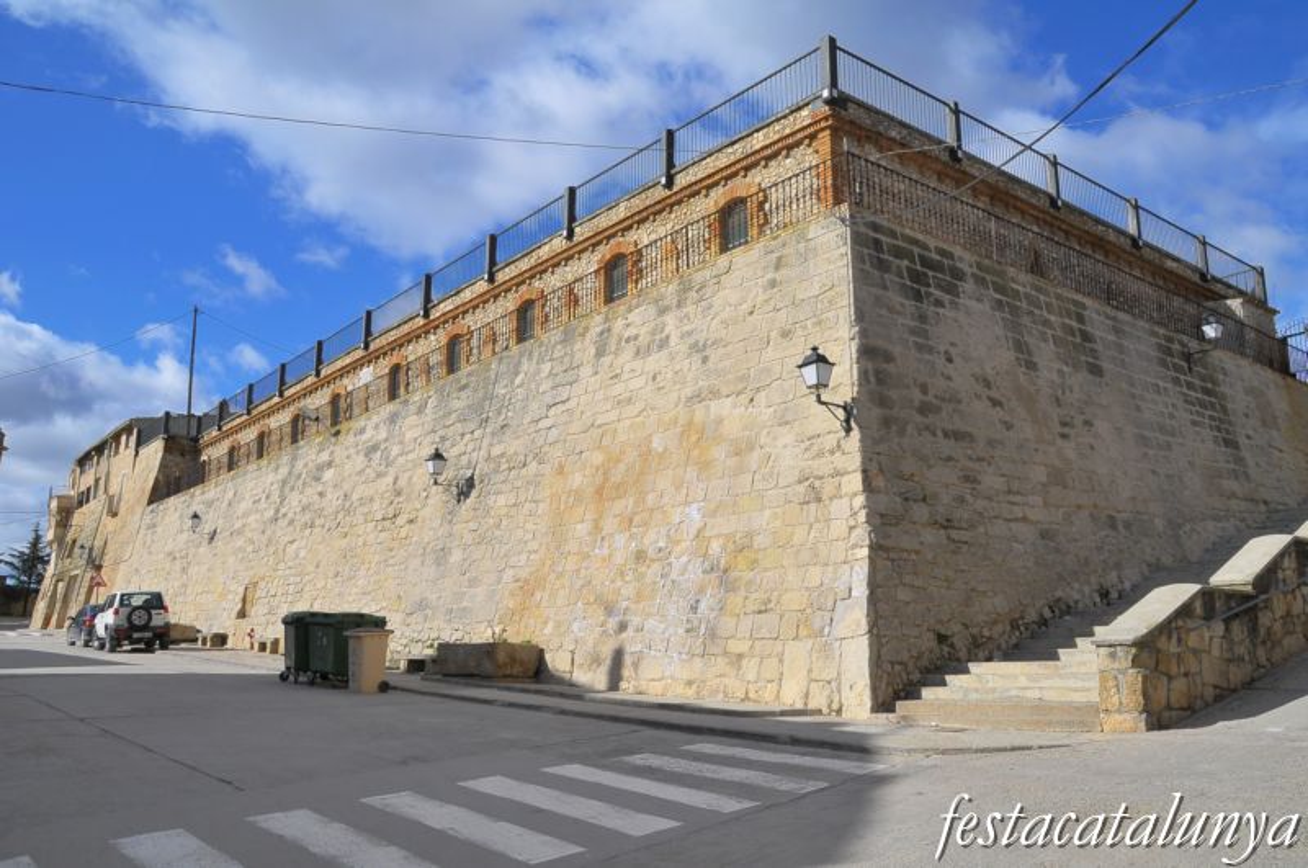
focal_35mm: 30
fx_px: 1088
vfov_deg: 43.5
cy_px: 434
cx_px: 654
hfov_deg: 62.0
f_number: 10
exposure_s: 1/400
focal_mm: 20
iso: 200
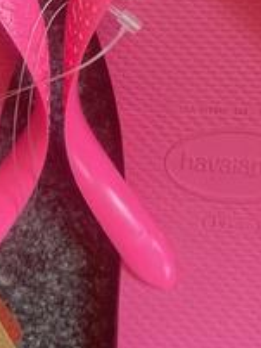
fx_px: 934
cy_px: 17
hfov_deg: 15.8
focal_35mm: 93
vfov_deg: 20.5
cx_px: 52
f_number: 1.6
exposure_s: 1/100
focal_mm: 4.2
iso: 100
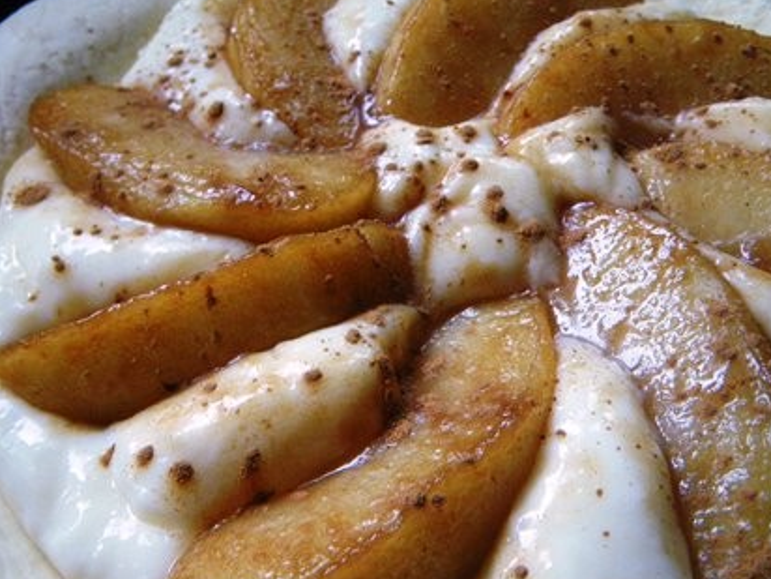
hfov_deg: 50.1
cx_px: 357
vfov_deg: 38.7
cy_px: 285
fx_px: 824
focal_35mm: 37
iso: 640
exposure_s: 1/50
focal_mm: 6.1
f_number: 3.8
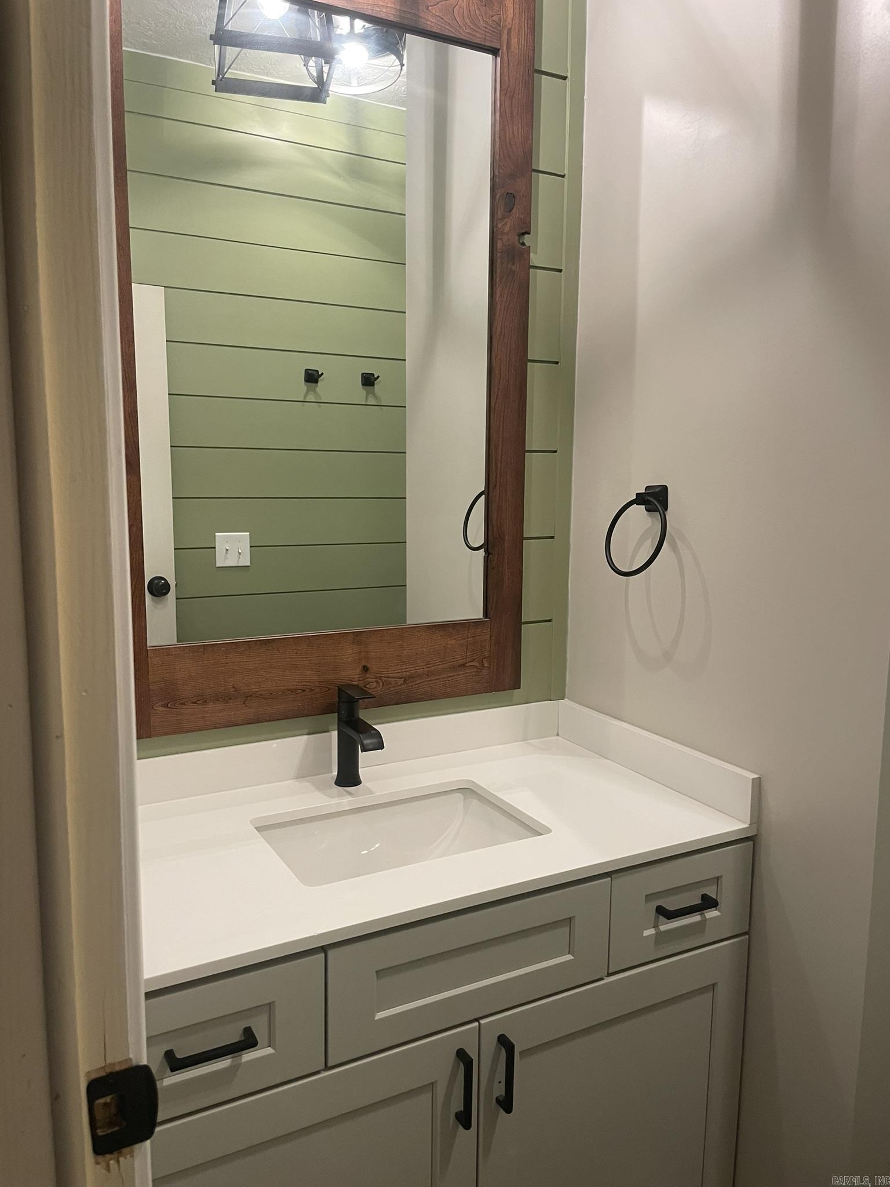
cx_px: 445
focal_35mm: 26
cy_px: 594
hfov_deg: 53.1
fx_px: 891
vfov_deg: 67.3
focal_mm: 4.2
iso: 160
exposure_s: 1/60
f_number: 1.6
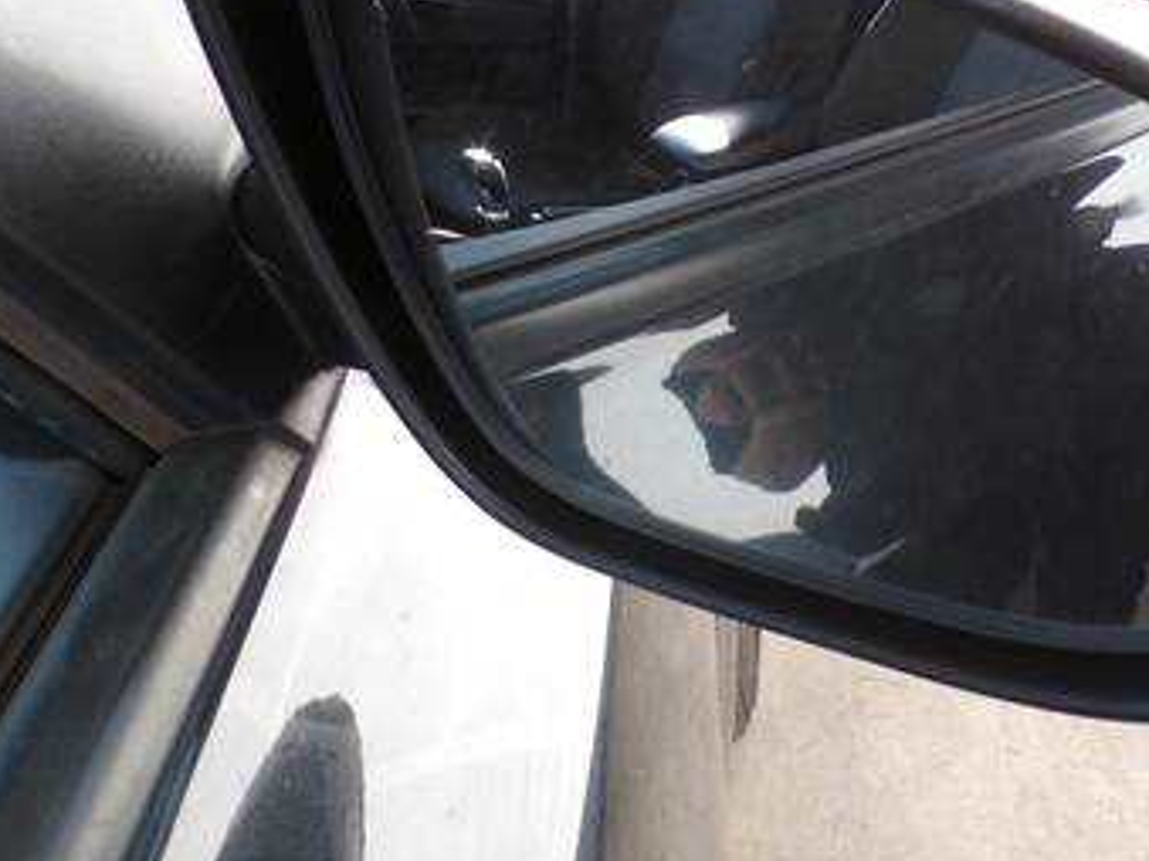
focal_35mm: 34
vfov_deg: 41.3
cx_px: 797
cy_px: 295
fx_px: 1128
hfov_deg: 52.6
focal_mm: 4.3
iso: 100
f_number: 4.4
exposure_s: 1/50
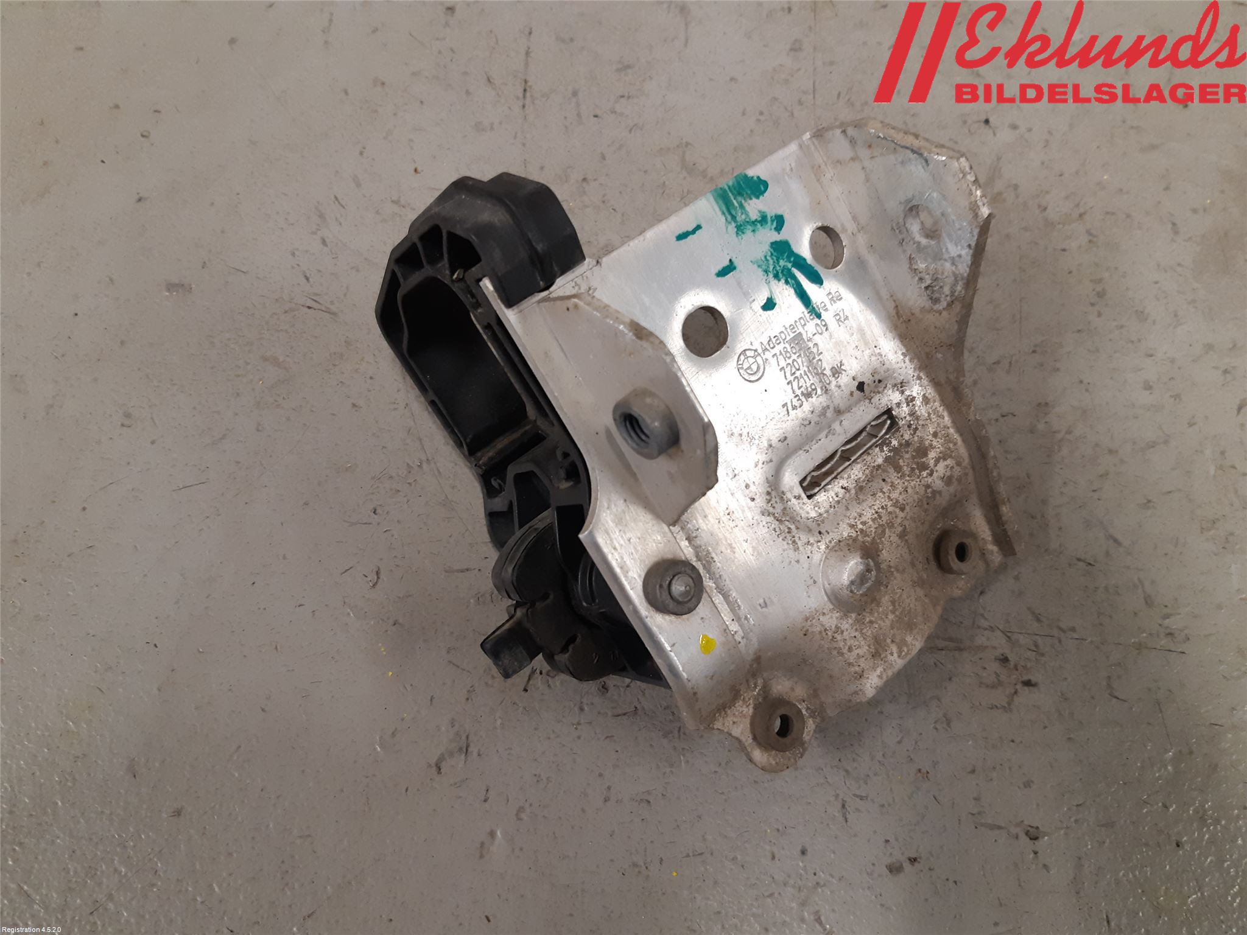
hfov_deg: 67.3
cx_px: 624
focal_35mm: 26
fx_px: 937
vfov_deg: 53.1
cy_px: 468
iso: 160
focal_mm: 3.93
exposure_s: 1/50
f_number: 1.7
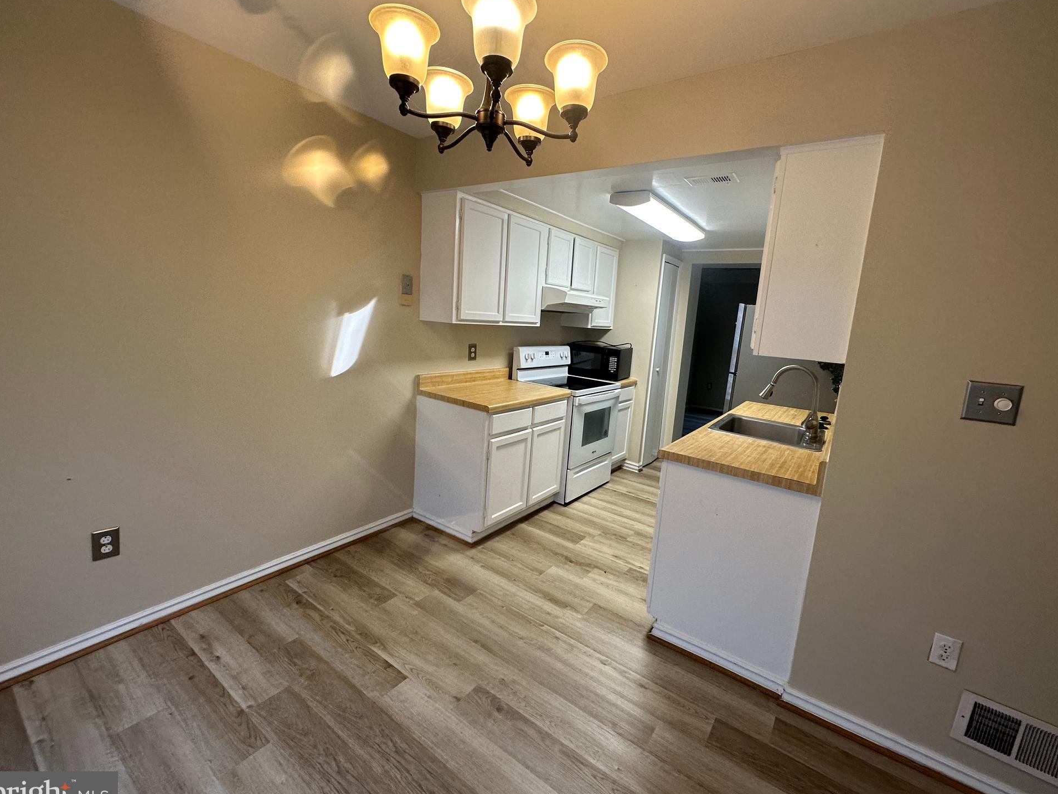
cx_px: 546
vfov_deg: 81.8
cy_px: 391
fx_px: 459
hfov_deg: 98.1
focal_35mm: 15
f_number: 2.2
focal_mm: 2.22
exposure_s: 1/120
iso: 125
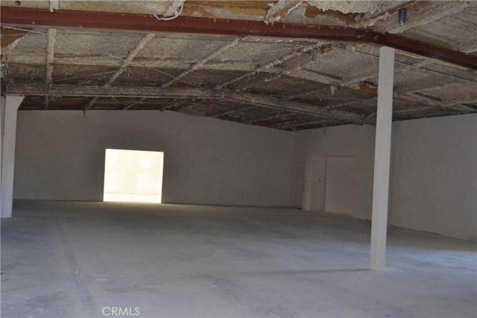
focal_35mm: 39
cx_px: 238
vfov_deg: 34.2
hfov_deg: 49.5
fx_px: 517
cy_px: 159
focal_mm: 26
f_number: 4.2
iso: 900
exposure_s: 1/60
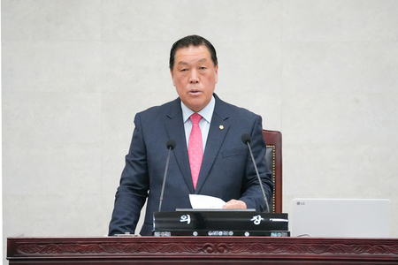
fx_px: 3582
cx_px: 199
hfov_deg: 6.4
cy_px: 132
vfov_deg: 4.2
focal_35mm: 324
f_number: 5.6
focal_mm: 324
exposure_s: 1/400
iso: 8000
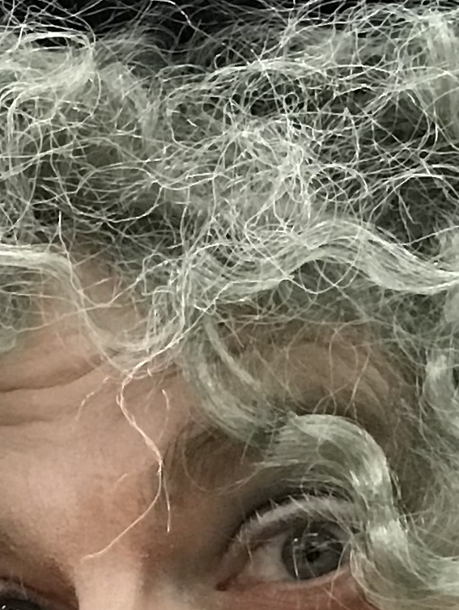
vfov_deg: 14.9
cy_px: 533
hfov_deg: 11.2
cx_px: -9
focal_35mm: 131
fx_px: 2312
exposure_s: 1/30
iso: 200
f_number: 2.2
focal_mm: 2.87
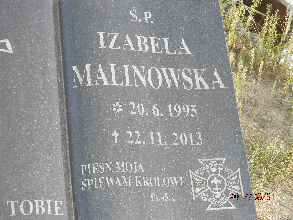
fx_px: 694
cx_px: 146
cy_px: 110
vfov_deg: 18.0
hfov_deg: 23.8
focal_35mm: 82
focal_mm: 14.6
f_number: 4.2
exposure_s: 1/100
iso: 80
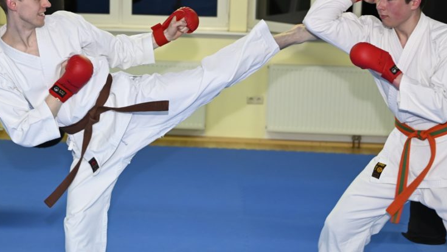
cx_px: 139
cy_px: 61
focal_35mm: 73
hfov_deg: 28.7
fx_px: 866
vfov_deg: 16.5
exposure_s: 1/320
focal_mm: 50
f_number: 2.8
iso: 1400
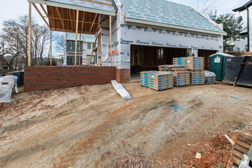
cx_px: 126
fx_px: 105
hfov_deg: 100.4
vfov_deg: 77.3
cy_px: 84
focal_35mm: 15
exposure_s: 1/250
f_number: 8
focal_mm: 10
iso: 320
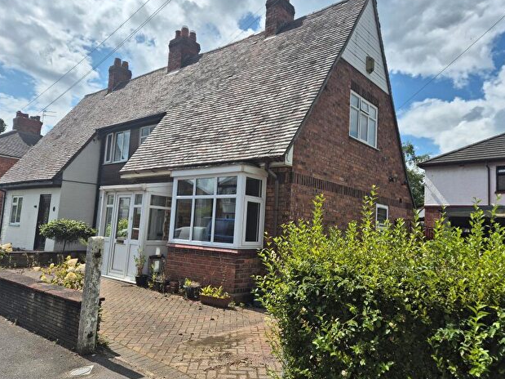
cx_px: 273
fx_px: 379
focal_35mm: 26
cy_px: 189
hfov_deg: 67.2
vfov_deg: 53.0
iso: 25
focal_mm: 5.4
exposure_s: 1/3424
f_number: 1.8
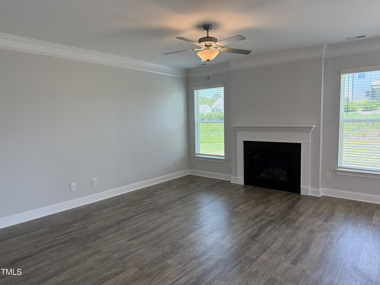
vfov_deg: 56.8
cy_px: 142
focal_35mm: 24
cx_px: 190
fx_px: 263
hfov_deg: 71.6
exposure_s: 1/240
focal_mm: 6.76
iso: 160
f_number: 1.78
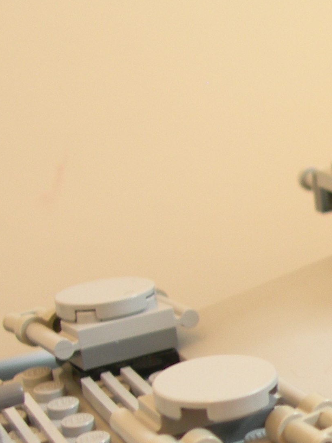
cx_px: 534
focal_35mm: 107
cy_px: 391
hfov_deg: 12.9
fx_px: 1369
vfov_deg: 18.1
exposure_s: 1/3.8
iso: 66
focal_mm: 7.8
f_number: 2.8
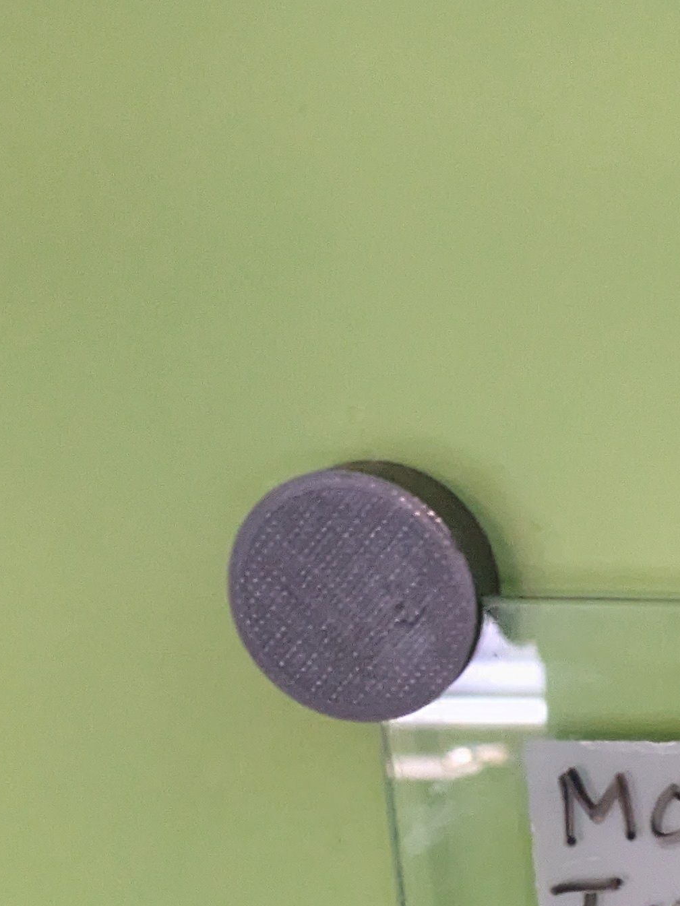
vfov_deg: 19.8
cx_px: 1079
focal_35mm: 86
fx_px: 2252
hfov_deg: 15.6
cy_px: 1347
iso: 1829
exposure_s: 1/20
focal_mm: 5.43
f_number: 1.89
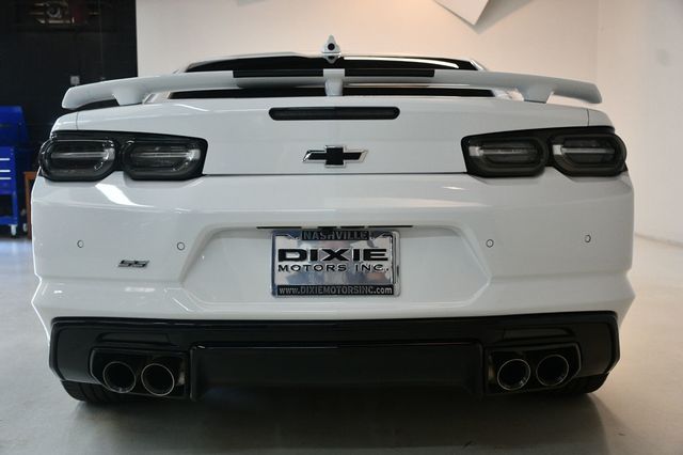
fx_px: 758
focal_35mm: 40
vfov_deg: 33.4
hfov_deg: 48.5
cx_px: 342
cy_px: 228
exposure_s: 1/125
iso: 900
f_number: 4
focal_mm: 27
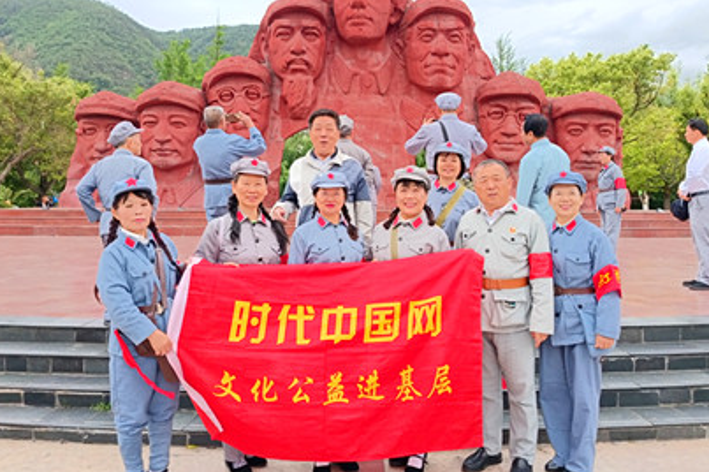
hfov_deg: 60.3
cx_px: 364
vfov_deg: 42.2
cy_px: 202
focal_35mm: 31
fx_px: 610
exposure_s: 1/100
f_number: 1.75
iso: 231
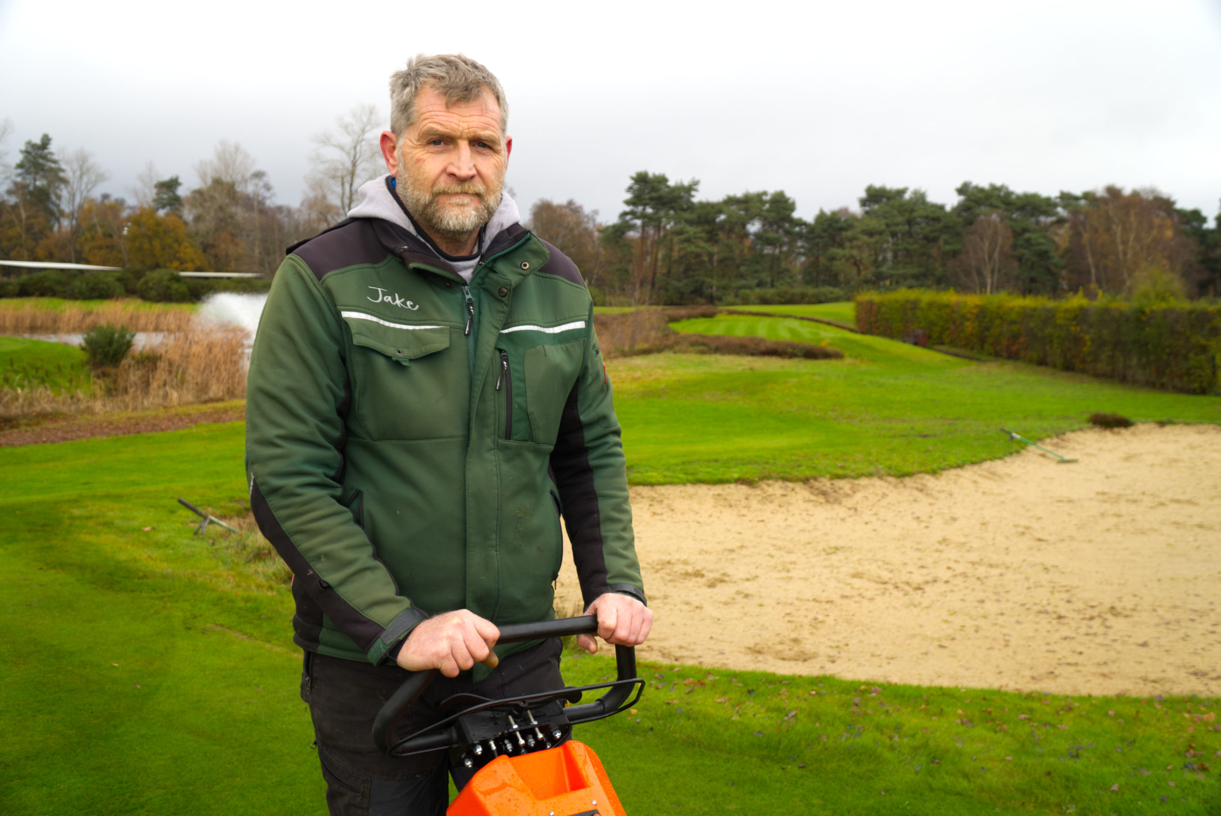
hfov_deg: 57.2
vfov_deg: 40.0
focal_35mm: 33
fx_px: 1120
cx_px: 610
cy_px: 408
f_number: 4
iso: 100
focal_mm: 22
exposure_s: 1/160
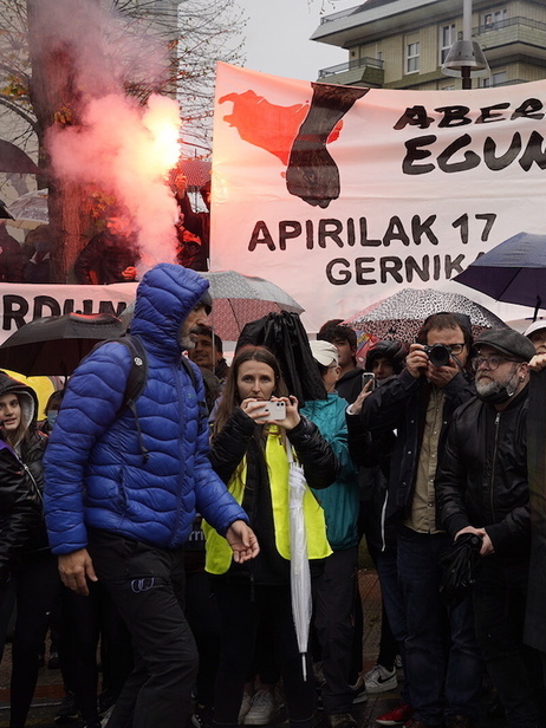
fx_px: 1262
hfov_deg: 23.5
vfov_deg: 32.2
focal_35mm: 60
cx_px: 535
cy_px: 360
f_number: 6.3
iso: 160
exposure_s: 1/160
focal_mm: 41
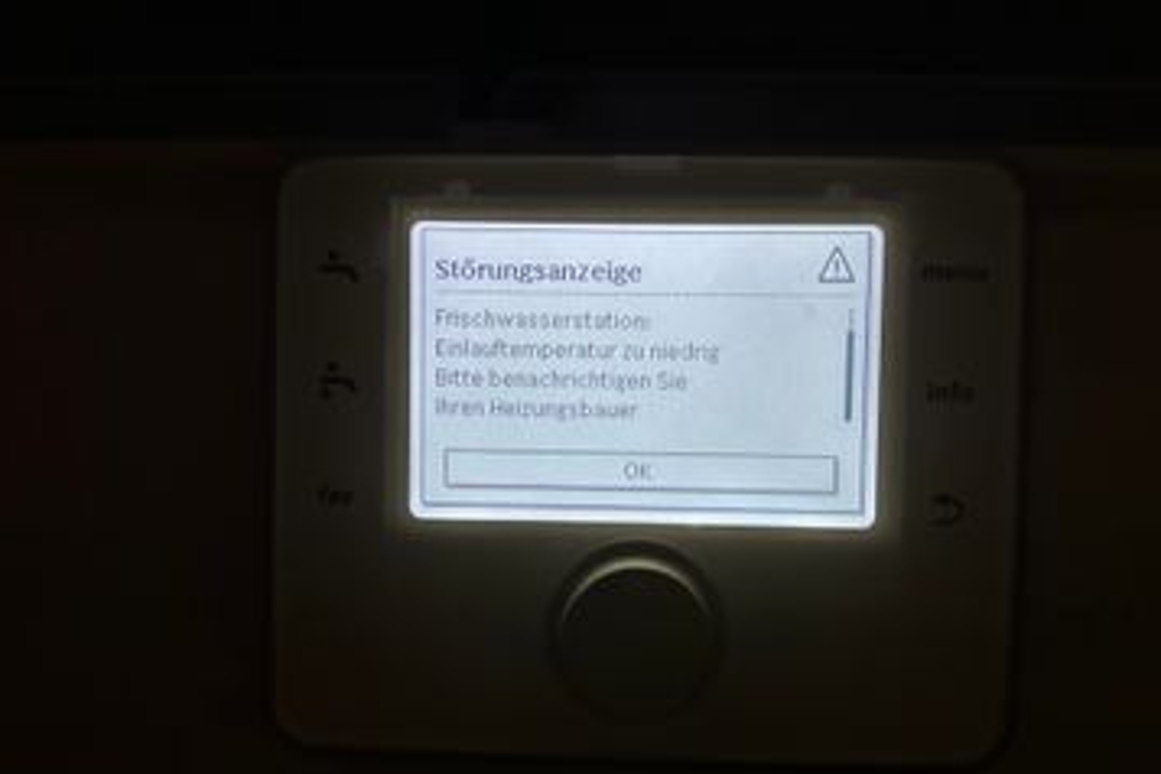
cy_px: 459
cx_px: 615
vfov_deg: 46.2
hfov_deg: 65.4
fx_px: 903
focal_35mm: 28
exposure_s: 1/60
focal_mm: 6.86
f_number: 1.78
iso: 640
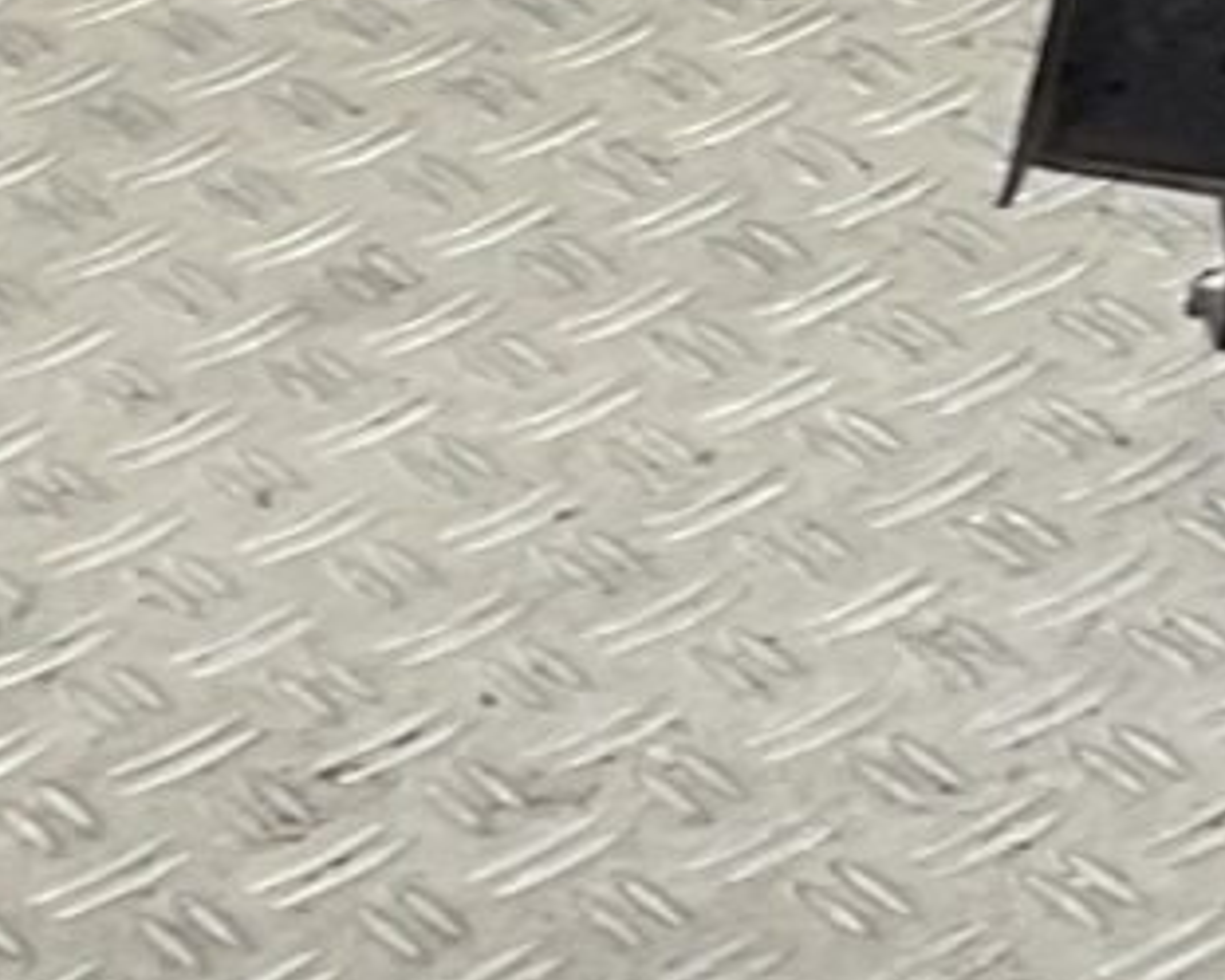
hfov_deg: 8.2
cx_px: 1272
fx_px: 8450
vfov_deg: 6.6
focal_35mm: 233
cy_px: -63
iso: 16
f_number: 1.8
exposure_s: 1/100
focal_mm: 3
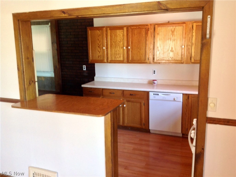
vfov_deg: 40.6
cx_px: 118
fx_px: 238
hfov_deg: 52.7
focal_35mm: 35
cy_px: 88
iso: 80
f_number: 2.4
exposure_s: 1/15
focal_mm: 4.28
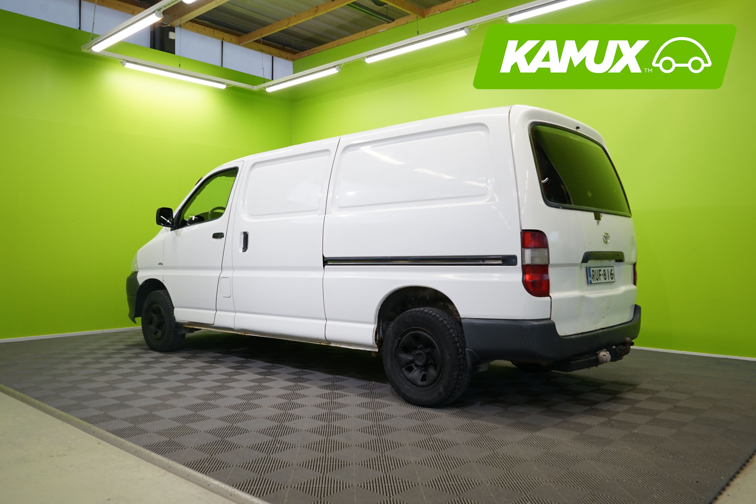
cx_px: 378
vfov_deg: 43.6
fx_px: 630
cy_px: 252
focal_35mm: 30
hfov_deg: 61.9
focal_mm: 30
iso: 500
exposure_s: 1/40
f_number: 5.6
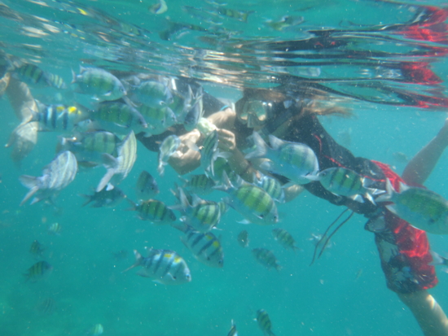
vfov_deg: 49.8
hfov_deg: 63.4
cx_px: 224
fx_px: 363
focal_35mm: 28
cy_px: 168
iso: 80
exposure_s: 1/160
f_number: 3.9
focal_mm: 5
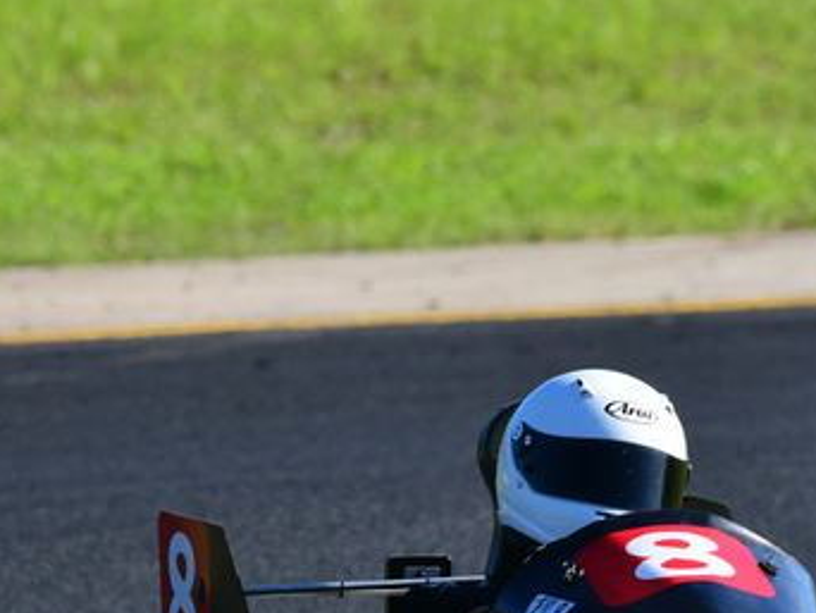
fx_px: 32624
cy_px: 553
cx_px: 375
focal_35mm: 1383
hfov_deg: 1.4
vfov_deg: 1.1
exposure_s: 1/640
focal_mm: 410
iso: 500
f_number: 10
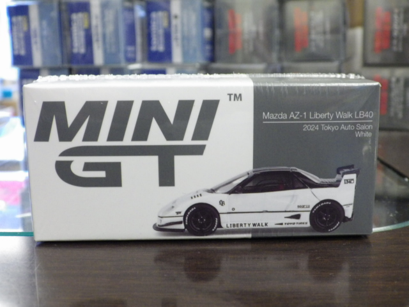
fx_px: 591
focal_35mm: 50
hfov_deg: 38.2
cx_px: 204
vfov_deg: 29.1
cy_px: 154
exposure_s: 1/30
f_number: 3.8
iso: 800
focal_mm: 9
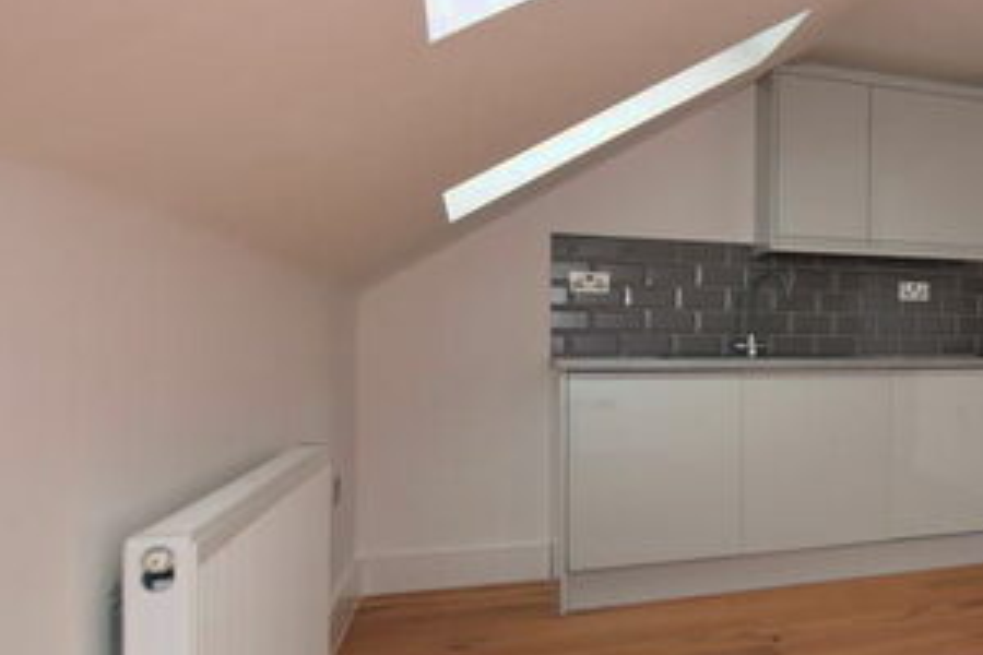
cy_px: 332
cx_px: 1134
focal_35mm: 35
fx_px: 956
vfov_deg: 37.9
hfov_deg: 40.9
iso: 100
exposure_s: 1/80
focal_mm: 10
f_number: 4.5
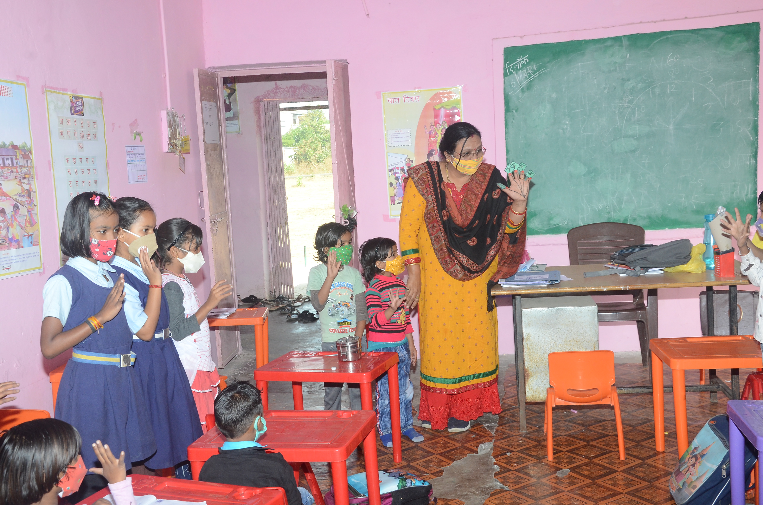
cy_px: 252
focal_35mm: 42
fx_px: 888
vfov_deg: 31.8
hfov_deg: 46.5
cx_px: 382
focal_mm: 28
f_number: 10
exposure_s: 1/160
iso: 800
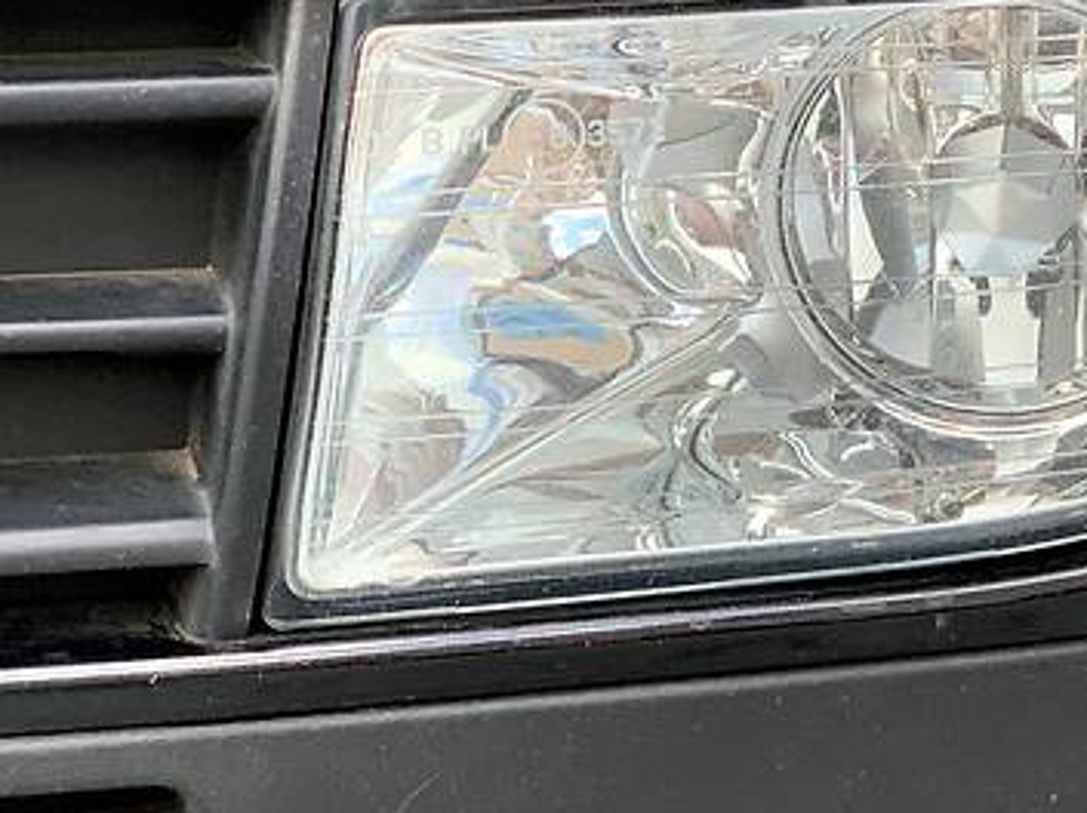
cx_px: 1158
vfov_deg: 12.5
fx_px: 3702
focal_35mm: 118
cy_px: 216
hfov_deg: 16.3
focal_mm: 6
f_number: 2.4
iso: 125
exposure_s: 1/122
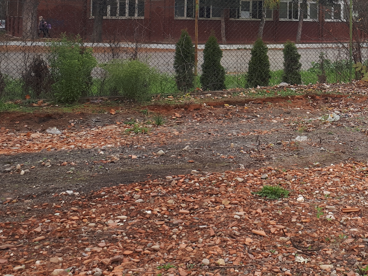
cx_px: 346
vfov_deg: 23.4
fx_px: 638
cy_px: -1
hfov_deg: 30.5
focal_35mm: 60
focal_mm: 3.6
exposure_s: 1/208
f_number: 1.9
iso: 40
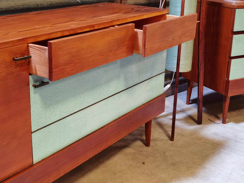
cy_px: 92
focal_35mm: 54
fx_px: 381
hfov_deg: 35.5
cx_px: 122
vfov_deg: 27.0
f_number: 1.9
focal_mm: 6.71
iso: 640
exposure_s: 1/33.3
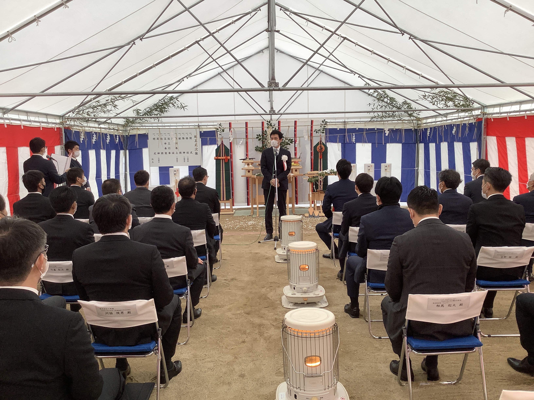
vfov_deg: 45.4
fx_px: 478
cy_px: 200
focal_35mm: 31
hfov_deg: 58.4
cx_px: 267
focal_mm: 3.3
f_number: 2.4
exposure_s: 1/120
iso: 40
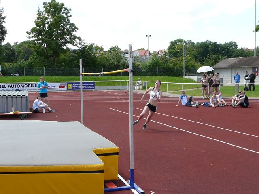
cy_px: 97
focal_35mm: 49
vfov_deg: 29.7
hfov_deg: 38.9
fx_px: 367
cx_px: 130
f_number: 2.8
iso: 100
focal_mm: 5.1
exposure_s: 1/500
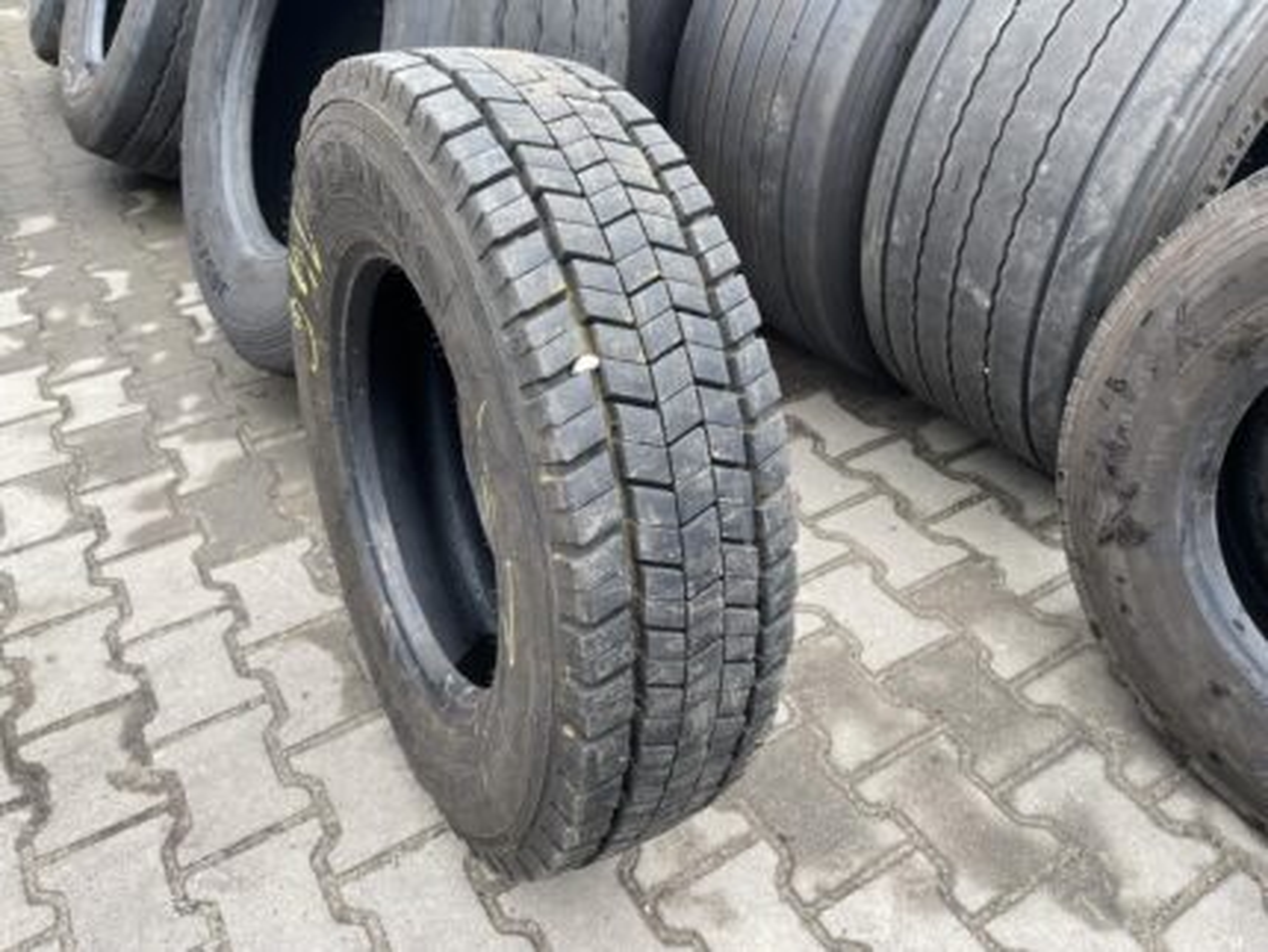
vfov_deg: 53.1
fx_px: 953
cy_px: 476
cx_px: 634
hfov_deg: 67.3
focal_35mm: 26
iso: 40
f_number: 1.6
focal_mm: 4.2
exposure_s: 1/121
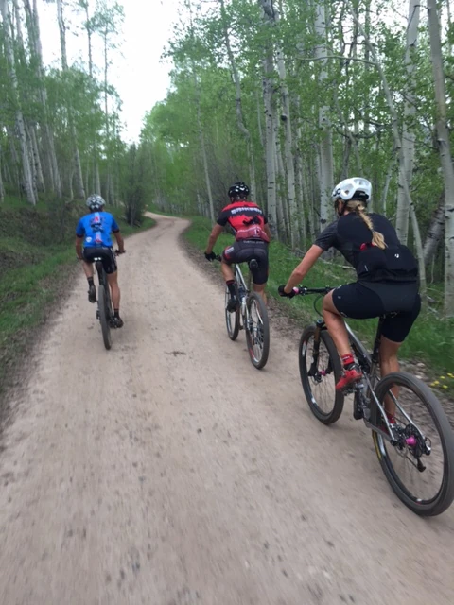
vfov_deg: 61.7
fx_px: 507
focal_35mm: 29
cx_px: 227
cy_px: 302
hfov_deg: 48.2
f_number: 2.2
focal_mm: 4.15
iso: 32
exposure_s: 1/133
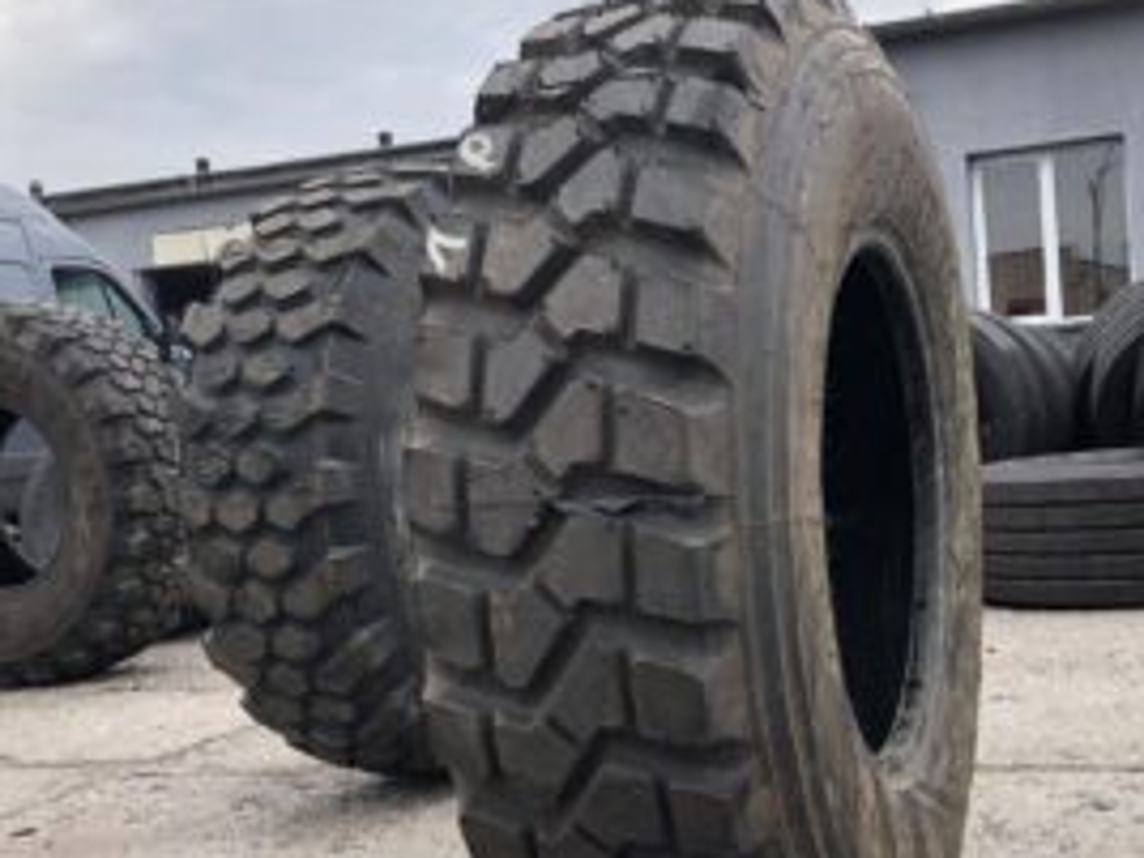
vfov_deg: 32.1
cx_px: 837
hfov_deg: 41.0
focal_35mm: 45
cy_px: 527
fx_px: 1487
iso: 20
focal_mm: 3.99
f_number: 1.8
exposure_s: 1/374
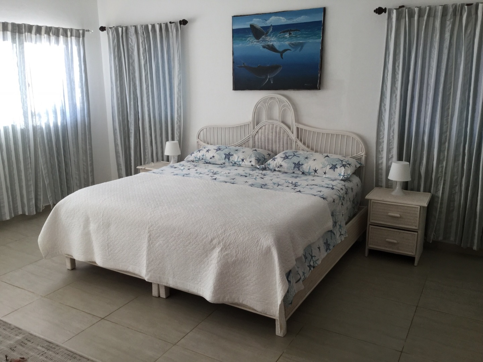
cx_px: 242
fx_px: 433
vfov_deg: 45.4
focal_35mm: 31
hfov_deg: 58.4
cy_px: 181
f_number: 2.4
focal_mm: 3.3
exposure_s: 1/120
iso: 40
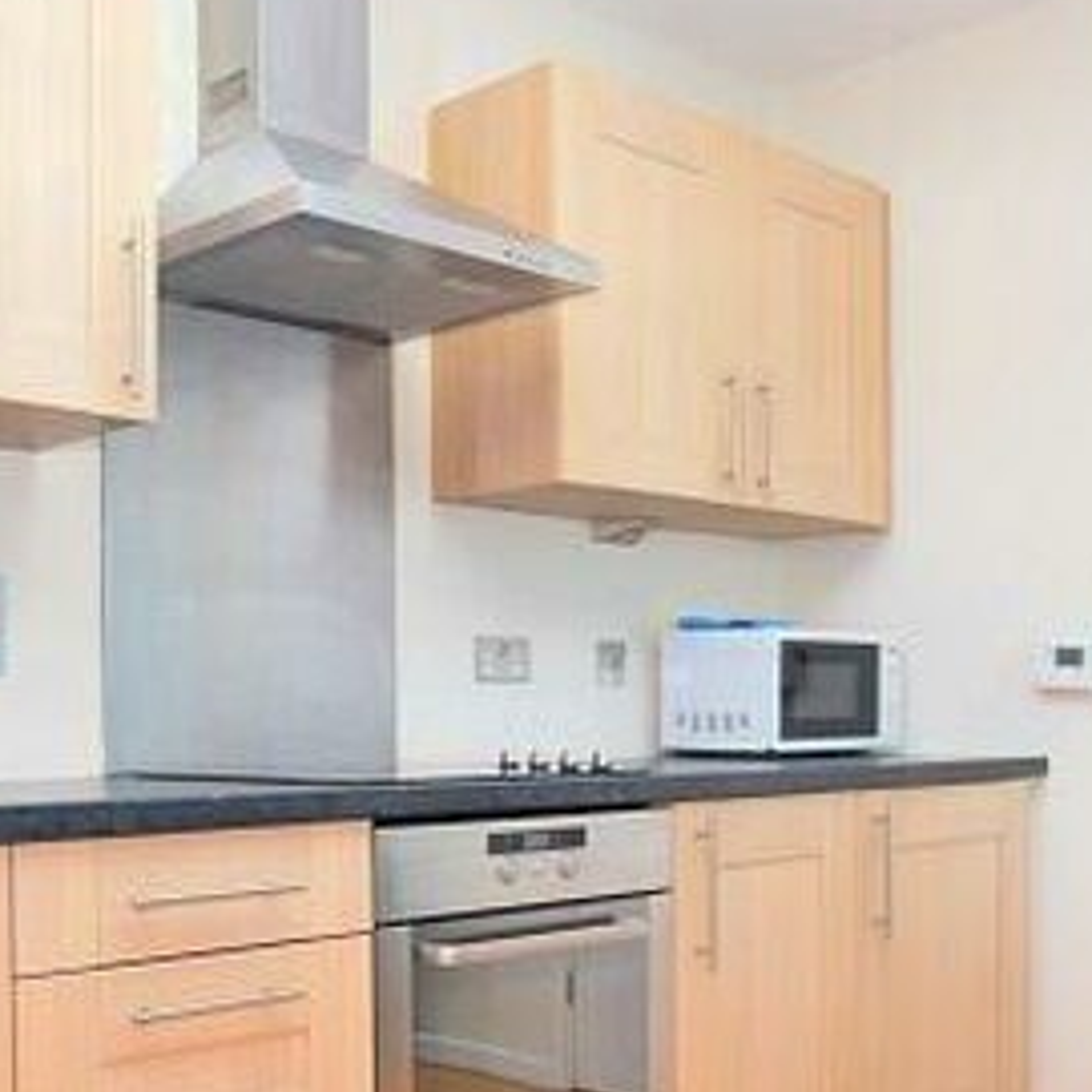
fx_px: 1642
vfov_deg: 36.3
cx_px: 431
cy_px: 749
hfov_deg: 36.6
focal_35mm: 46
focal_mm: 14
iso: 800
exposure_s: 1/60
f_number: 3.5
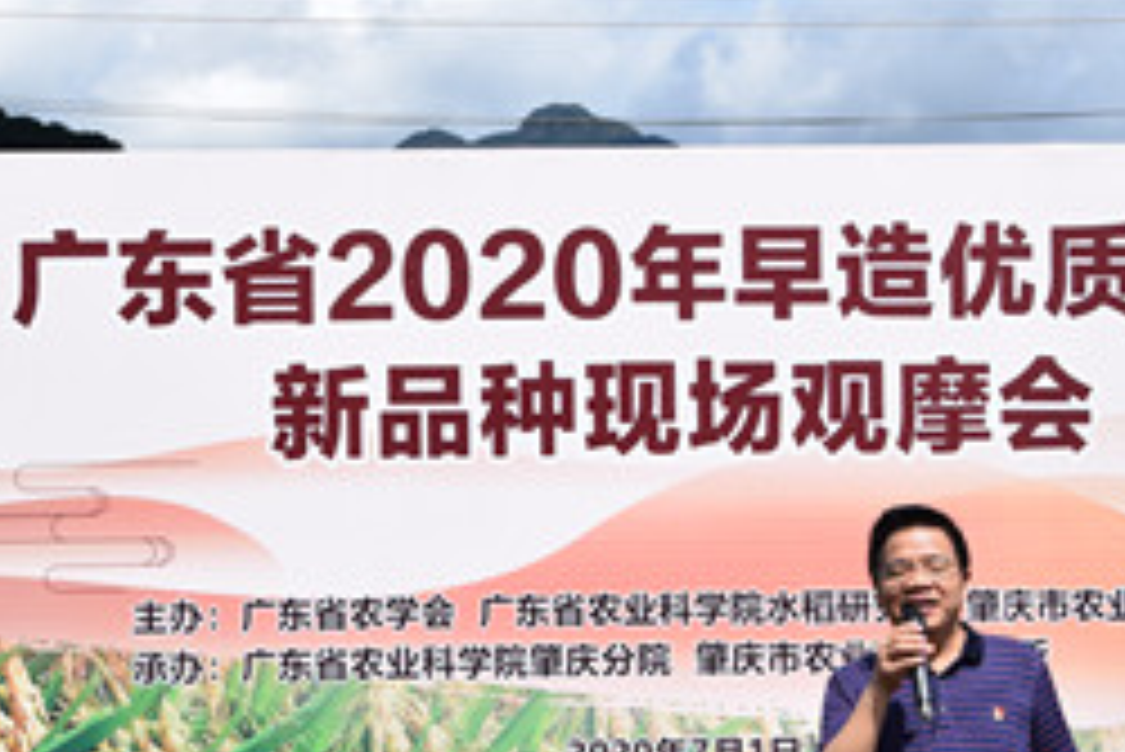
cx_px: 662
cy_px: 671
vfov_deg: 11.9
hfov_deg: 17.8
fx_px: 3596
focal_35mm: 115
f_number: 10
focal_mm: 32
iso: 200
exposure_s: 1/400
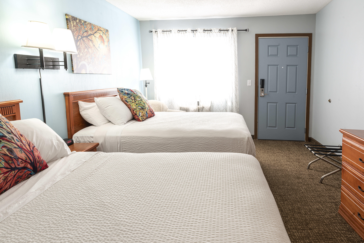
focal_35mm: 24
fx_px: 243
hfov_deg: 73.7
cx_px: 182
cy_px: 122
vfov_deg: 53.2
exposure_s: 1/2
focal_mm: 24
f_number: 10
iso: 100
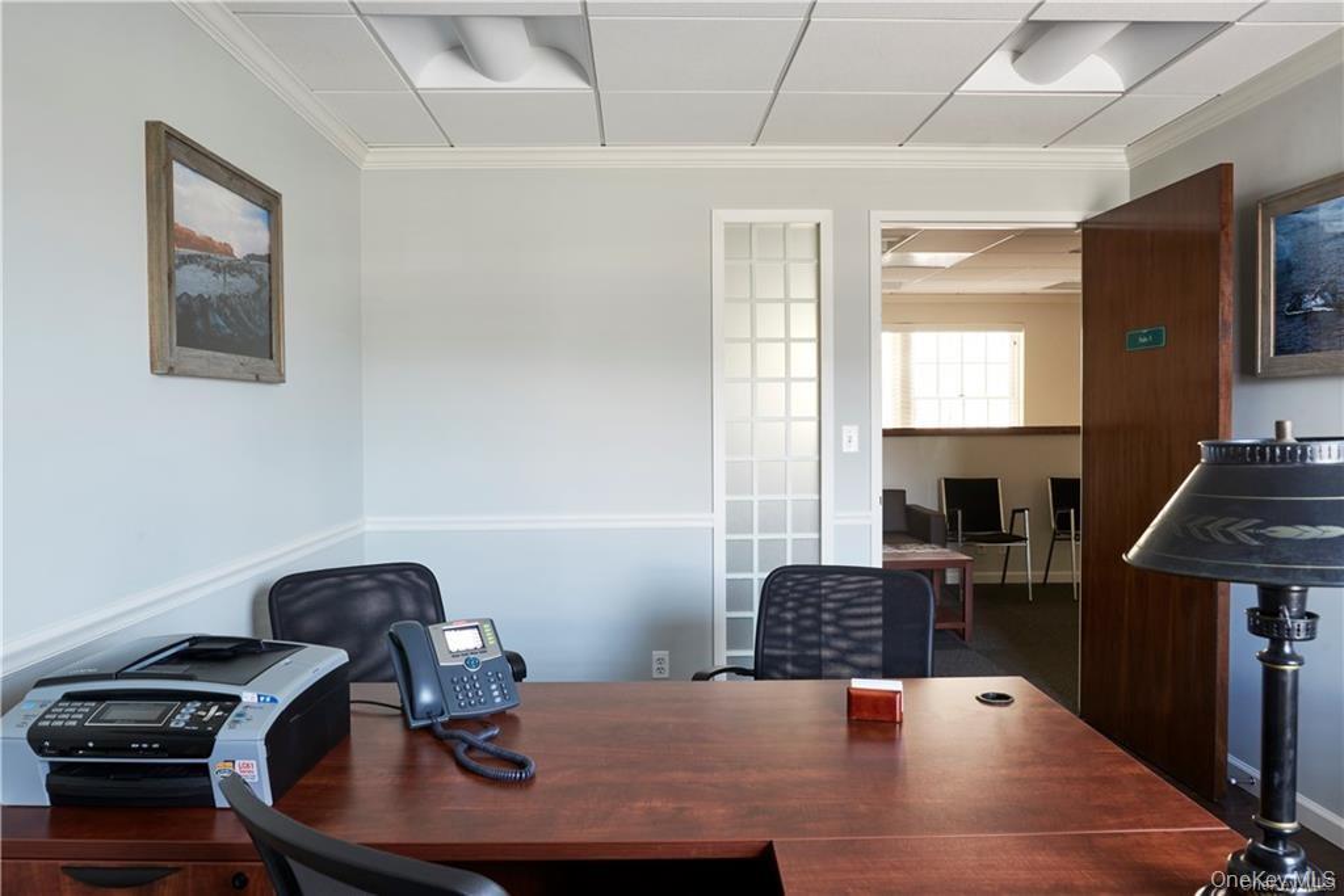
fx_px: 896
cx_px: 672
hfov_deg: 73.7
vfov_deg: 53.1
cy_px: 448
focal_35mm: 24
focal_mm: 24
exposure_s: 1/1.59
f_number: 10
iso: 400
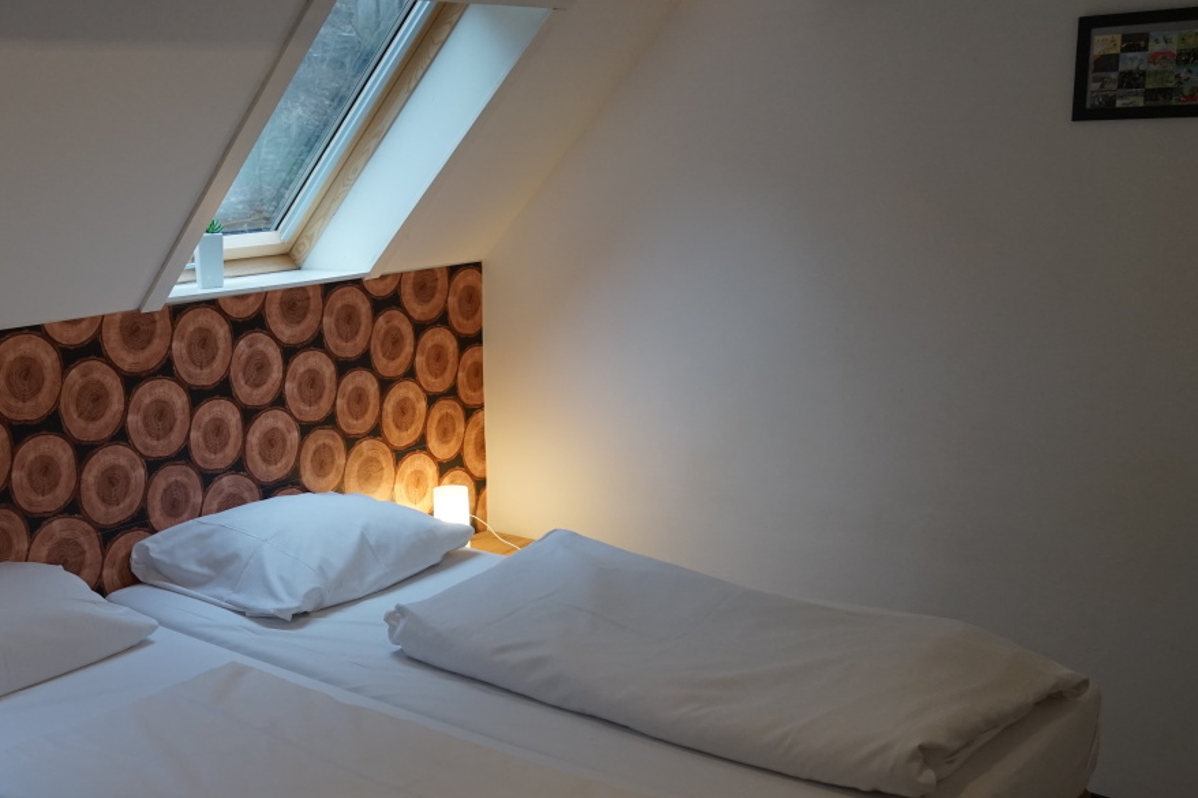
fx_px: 1364
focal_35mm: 41
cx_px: 308
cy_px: 447
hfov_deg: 45.9
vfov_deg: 32.6
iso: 800
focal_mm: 24
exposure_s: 1/160
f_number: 4
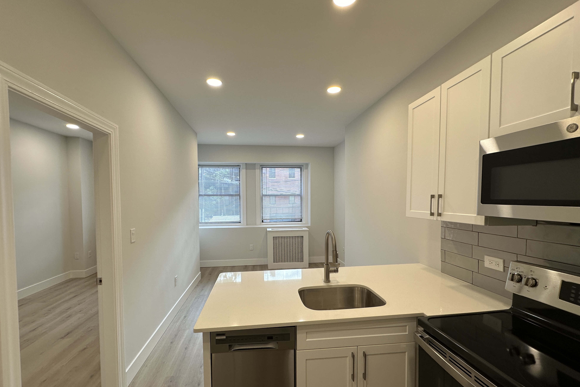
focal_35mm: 15
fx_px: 242
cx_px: 284
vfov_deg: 77.2
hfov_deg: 100.4
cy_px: 208
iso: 64
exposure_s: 1/120
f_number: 2.2
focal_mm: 2.22
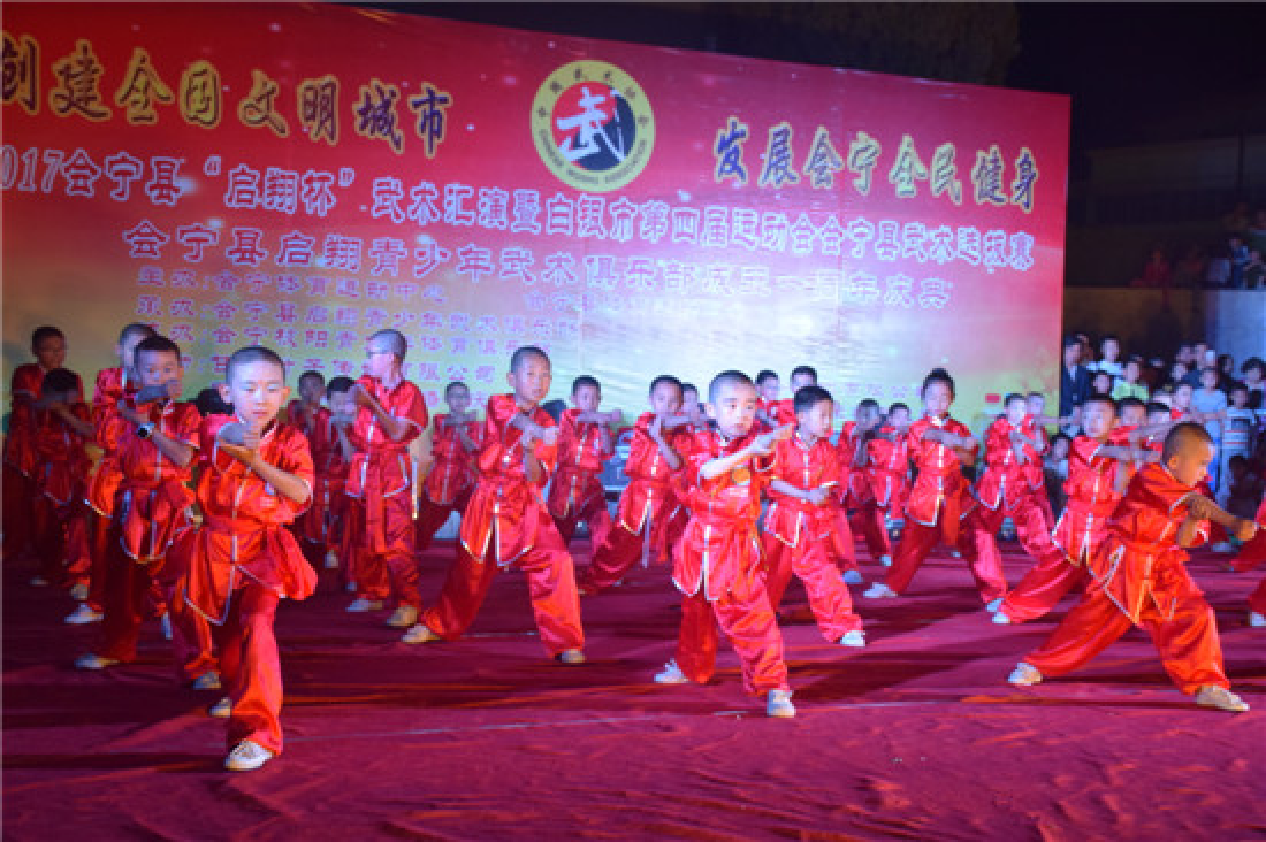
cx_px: 633
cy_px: 421
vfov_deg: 29.8
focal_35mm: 45
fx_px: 1581
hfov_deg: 43.6
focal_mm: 30
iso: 900
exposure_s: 1/60
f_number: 4
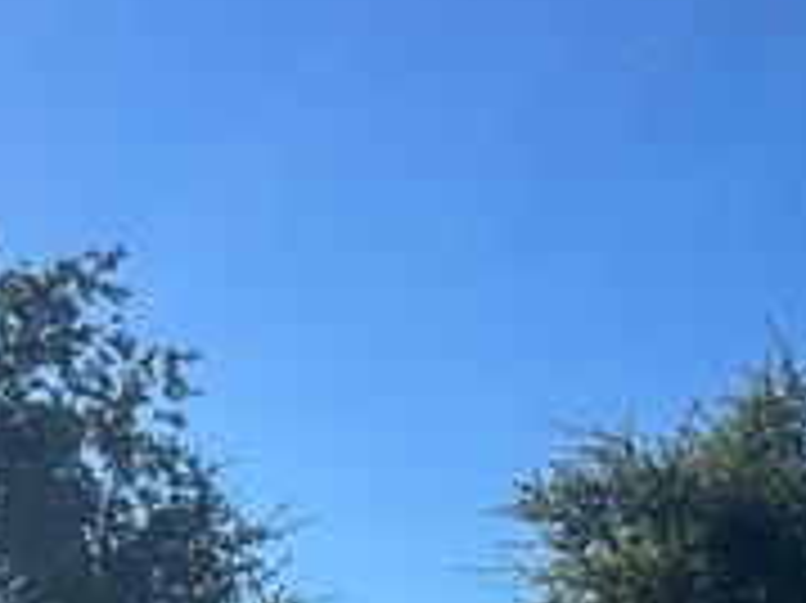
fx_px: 2164
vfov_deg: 14.5
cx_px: 549
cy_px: 972
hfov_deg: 21.0
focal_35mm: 93
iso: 50
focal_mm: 5.7
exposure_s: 1/3831
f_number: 1.5
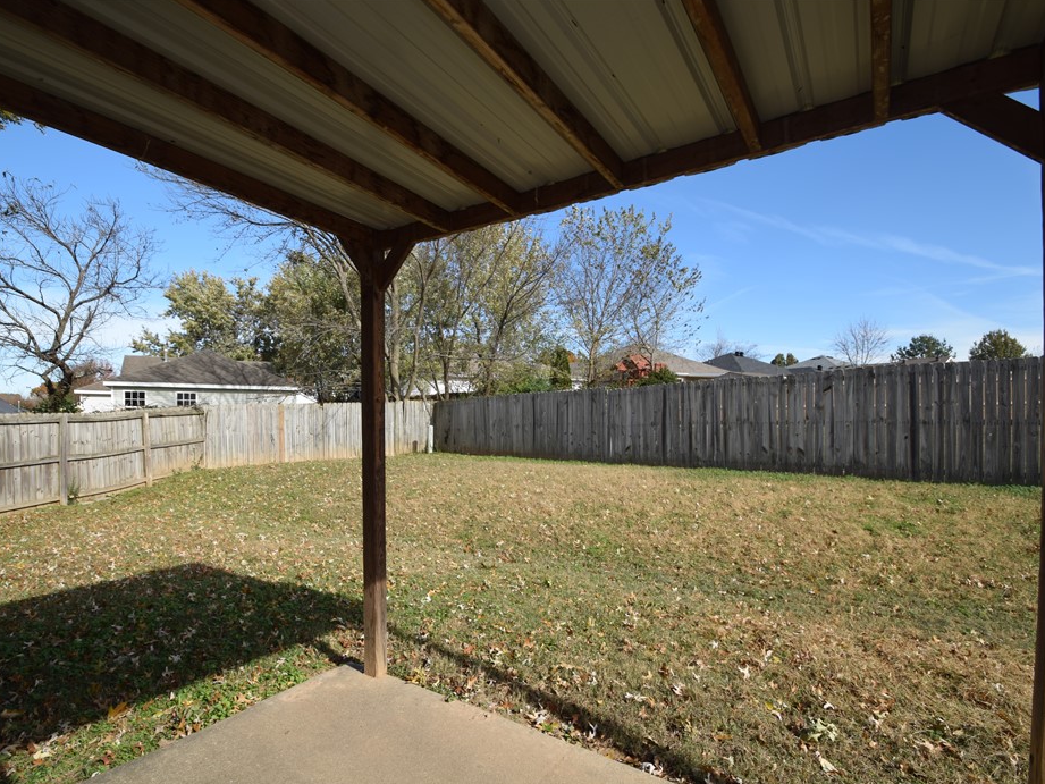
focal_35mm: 17
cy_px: 405
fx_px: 513
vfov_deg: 74.7
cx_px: 477
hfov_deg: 90.8
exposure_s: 1/200
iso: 100
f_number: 7.1
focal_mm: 10
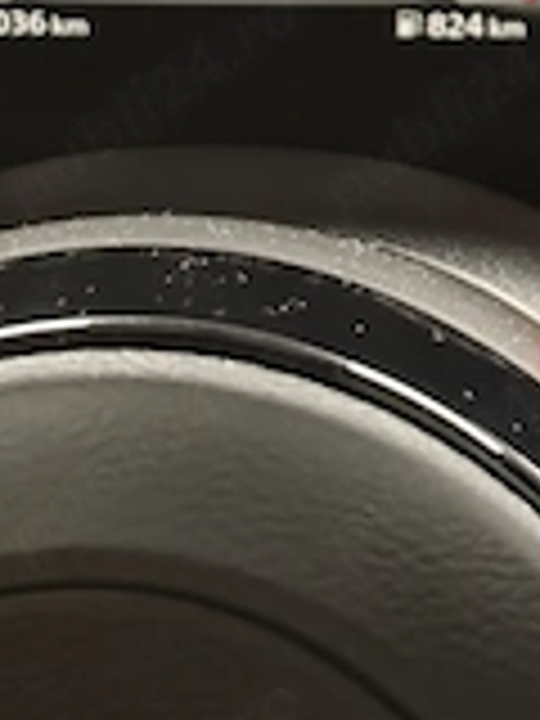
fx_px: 2496
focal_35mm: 120
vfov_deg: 15.7
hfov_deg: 12.3
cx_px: 310
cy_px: -166
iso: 800
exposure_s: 1/20
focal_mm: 6.76
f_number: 1.78
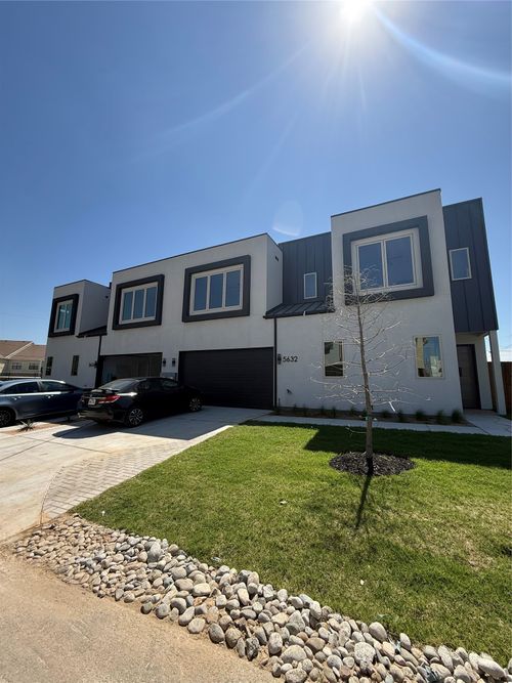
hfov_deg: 85.7
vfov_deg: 102.1
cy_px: 342
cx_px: 256
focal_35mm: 14
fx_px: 276
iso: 50
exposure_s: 1/2024
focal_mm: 2.22
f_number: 2.2
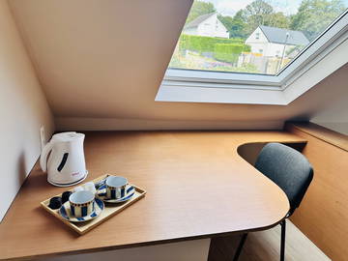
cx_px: 174
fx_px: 241
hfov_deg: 71.6
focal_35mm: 24
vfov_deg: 56.8
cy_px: 130
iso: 80
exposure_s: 1/286
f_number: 1.78
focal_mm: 6.86
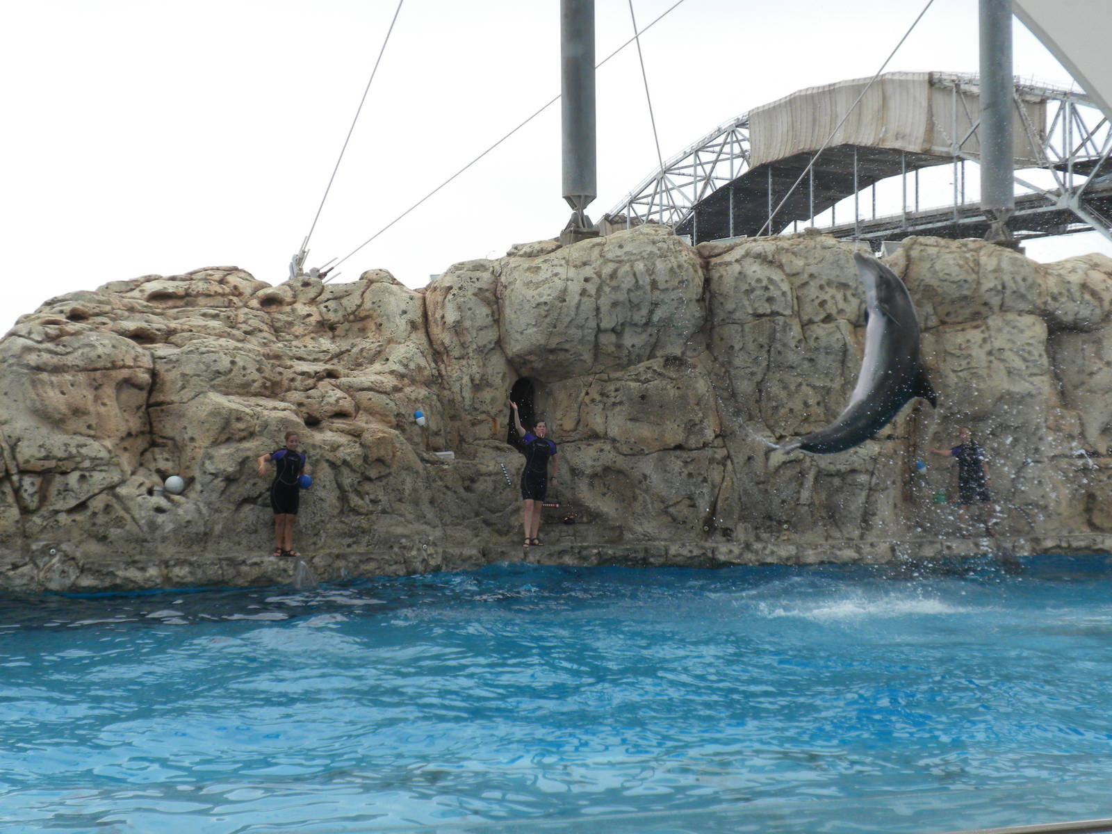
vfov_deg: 28.0
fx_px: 1670
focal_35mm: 52
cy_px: 417
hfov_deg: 36.8
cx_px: 556
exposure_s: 1/498
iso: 99
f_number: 4.3
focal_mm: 9.1
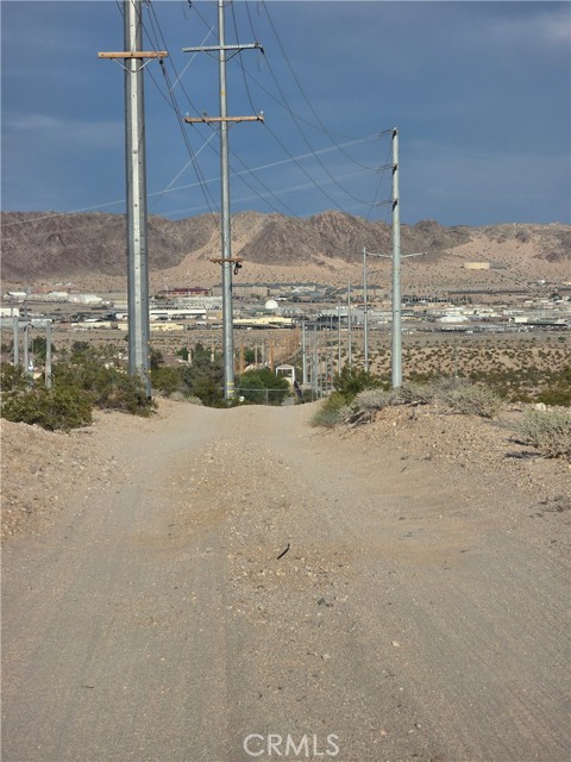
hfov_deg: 12.9
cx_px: 286
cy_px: 381
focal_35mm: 115
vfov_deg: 17.1
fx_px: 2529
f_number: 3.4
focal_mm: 18.6
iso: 64
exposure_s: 1/1732
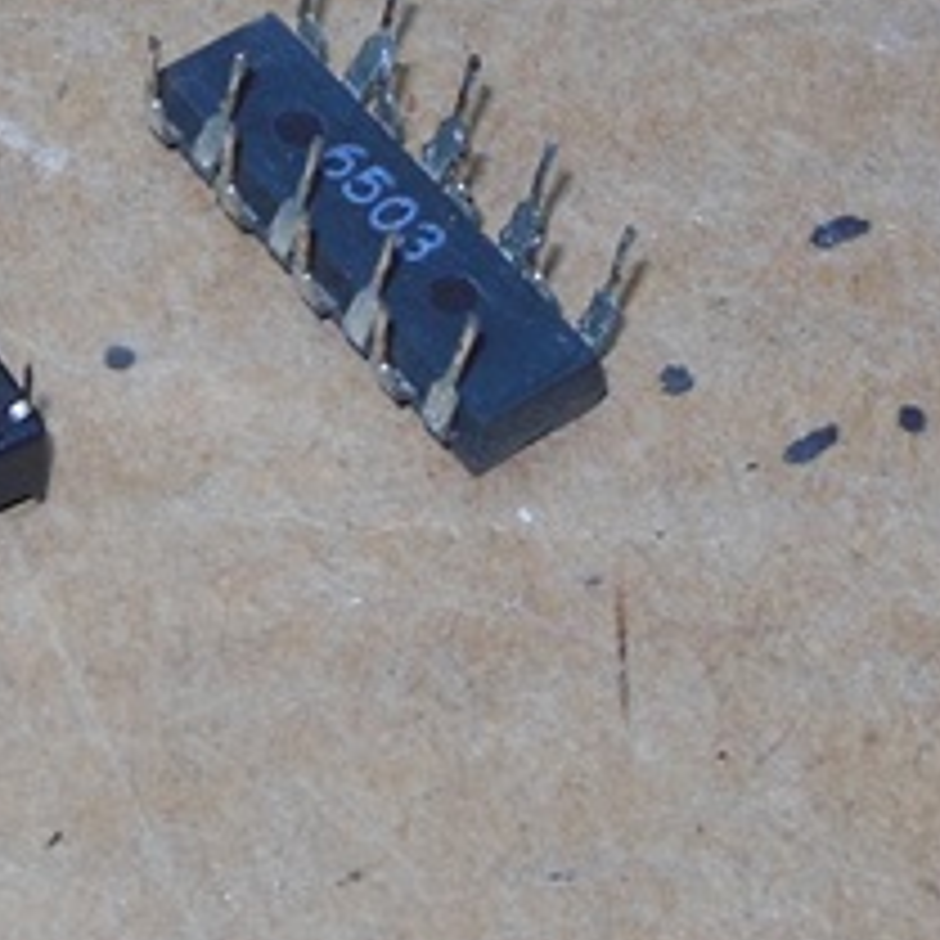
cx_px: 126
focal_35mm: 72
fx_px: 2212
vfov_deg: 23.9
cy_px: 328
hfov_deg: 23.5
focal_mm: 6.8
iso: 125
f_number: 7.2
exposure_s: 1/60
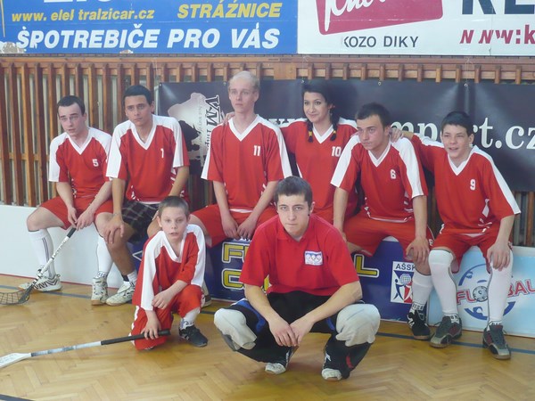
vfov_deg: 26.6
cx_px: 268
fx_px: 850
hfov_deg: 34.9
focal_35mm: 55
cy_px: 200
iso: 200
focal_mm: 6.6
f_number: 3
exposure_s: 1/50
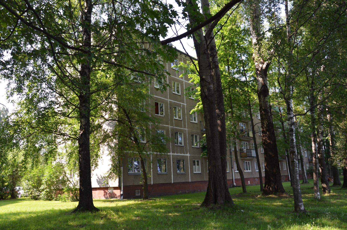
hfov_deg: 67.5
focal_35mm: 27
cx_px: 174
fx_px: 260
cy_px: 115
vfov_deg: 47.7
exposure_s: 1/125
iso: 200
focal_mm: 18
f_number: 5.6
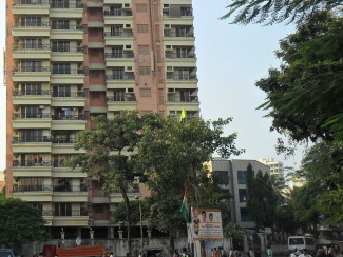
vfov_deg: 23.3
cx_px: 64
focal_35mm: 63
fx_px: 624
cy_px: 114
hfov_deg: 29.9
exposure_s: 1/350
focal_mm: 5.7
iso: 100
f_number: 3.7
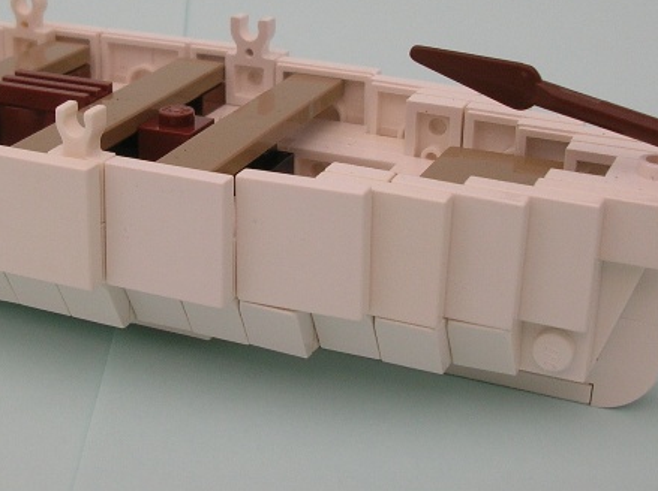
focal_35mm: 73
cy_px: 204
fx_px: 1386
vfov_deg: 20.1
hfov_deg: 26.6
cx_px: 229
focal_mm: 5.8
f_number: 2.8
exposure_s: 1/476
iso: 50
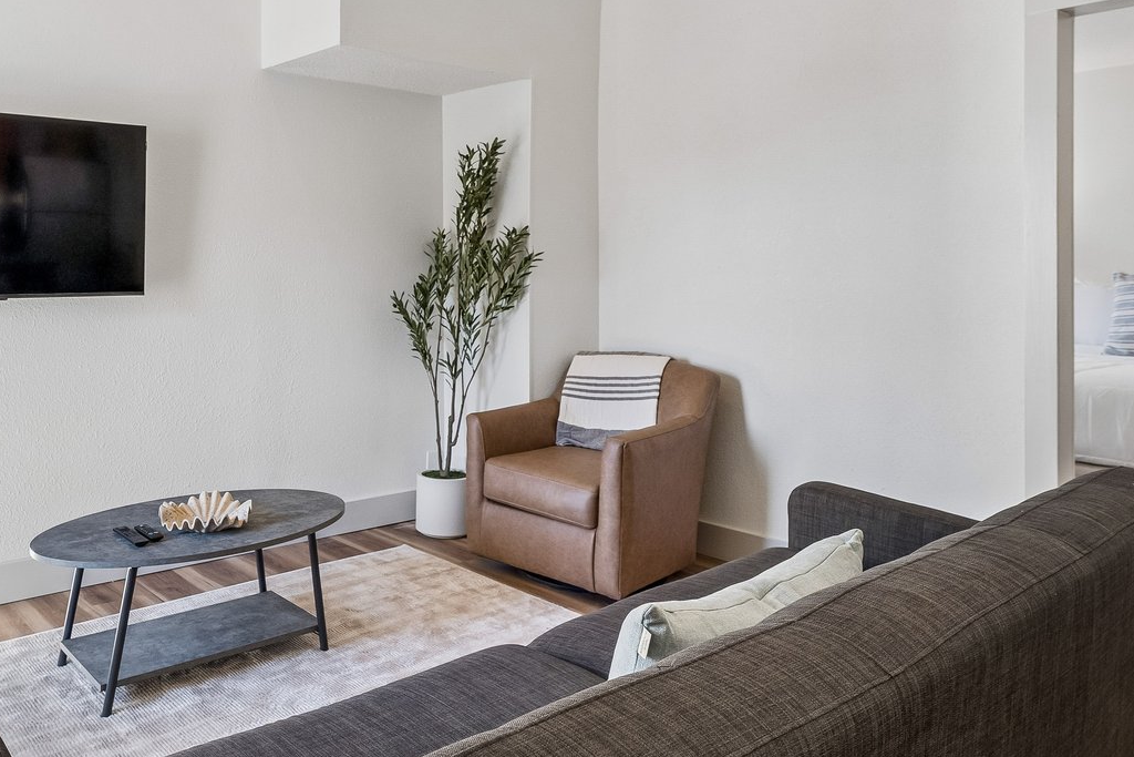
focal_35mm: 28
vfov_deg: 45.8
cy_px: 265
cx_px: 398
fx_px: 882
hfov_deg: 64.1
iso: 500
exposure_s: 1/25
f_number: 6.3
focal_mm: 14
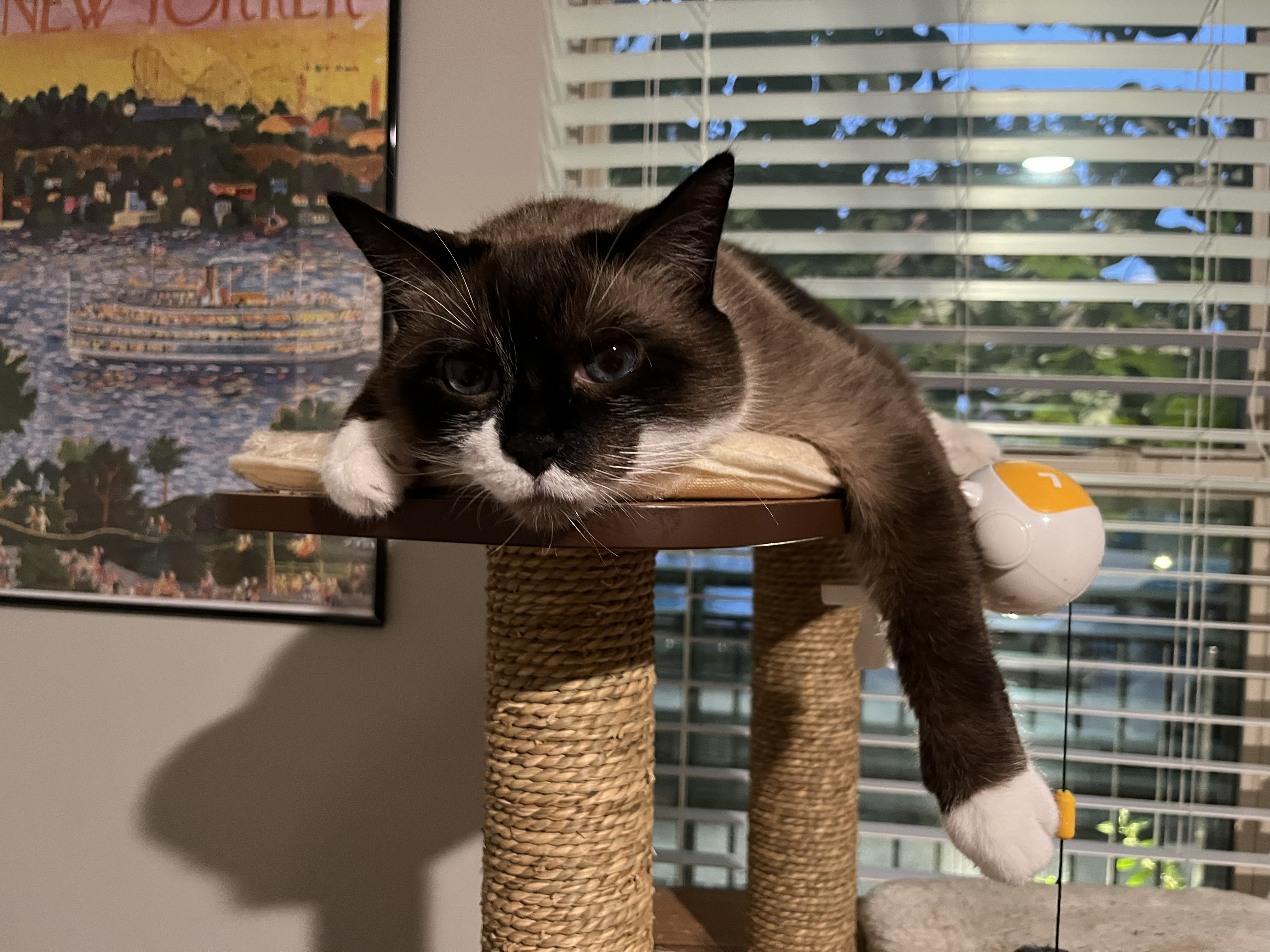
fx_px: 954
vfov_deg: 53.1
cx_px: 635
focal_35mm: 26
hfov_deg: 67.3
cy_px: 476
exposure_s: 1/30
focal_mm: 5.1
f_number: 1.6
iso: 640
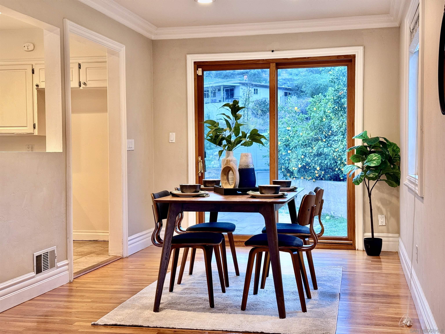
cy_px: 167
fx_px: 617
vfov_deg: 30.3
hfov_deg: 39.7
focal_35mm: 48
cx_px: 222
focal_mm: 6.76
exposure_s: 1/60
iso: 125
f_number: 1.78
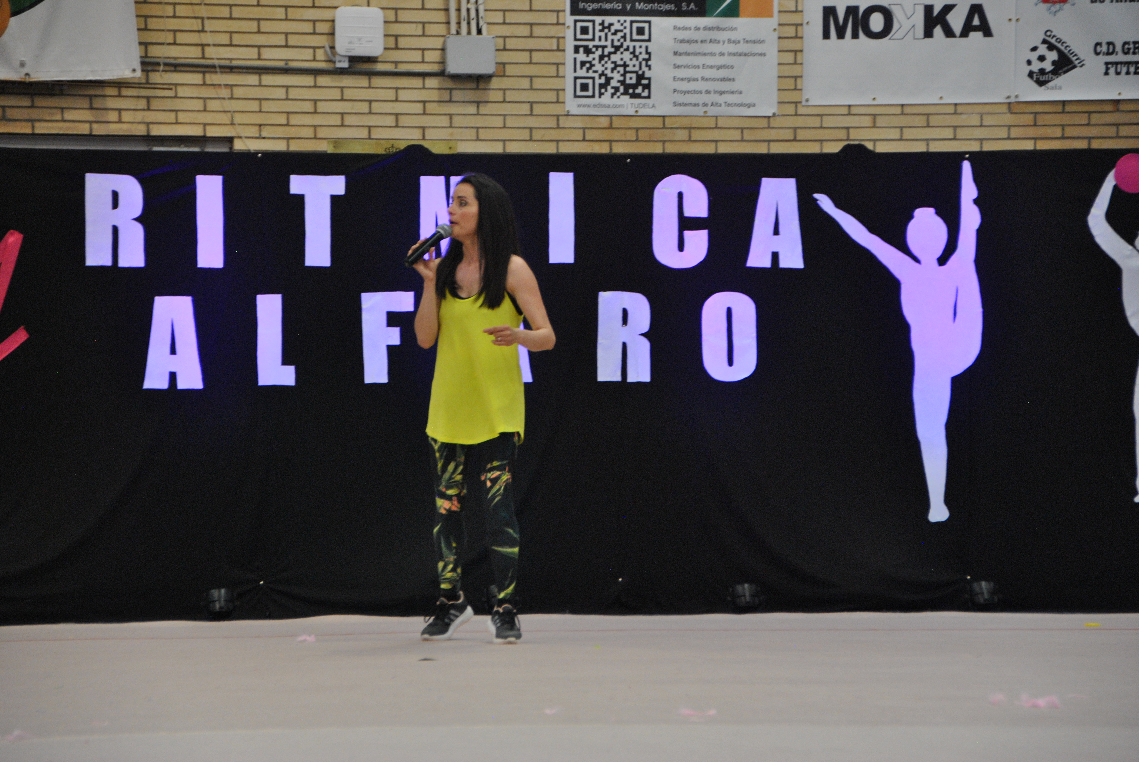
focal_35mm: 153
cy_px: 381
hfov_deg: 13.4
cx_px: 570
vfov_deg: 9.0
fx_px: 4847
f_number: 5.6
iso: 800
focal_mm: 102
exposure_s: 1/125
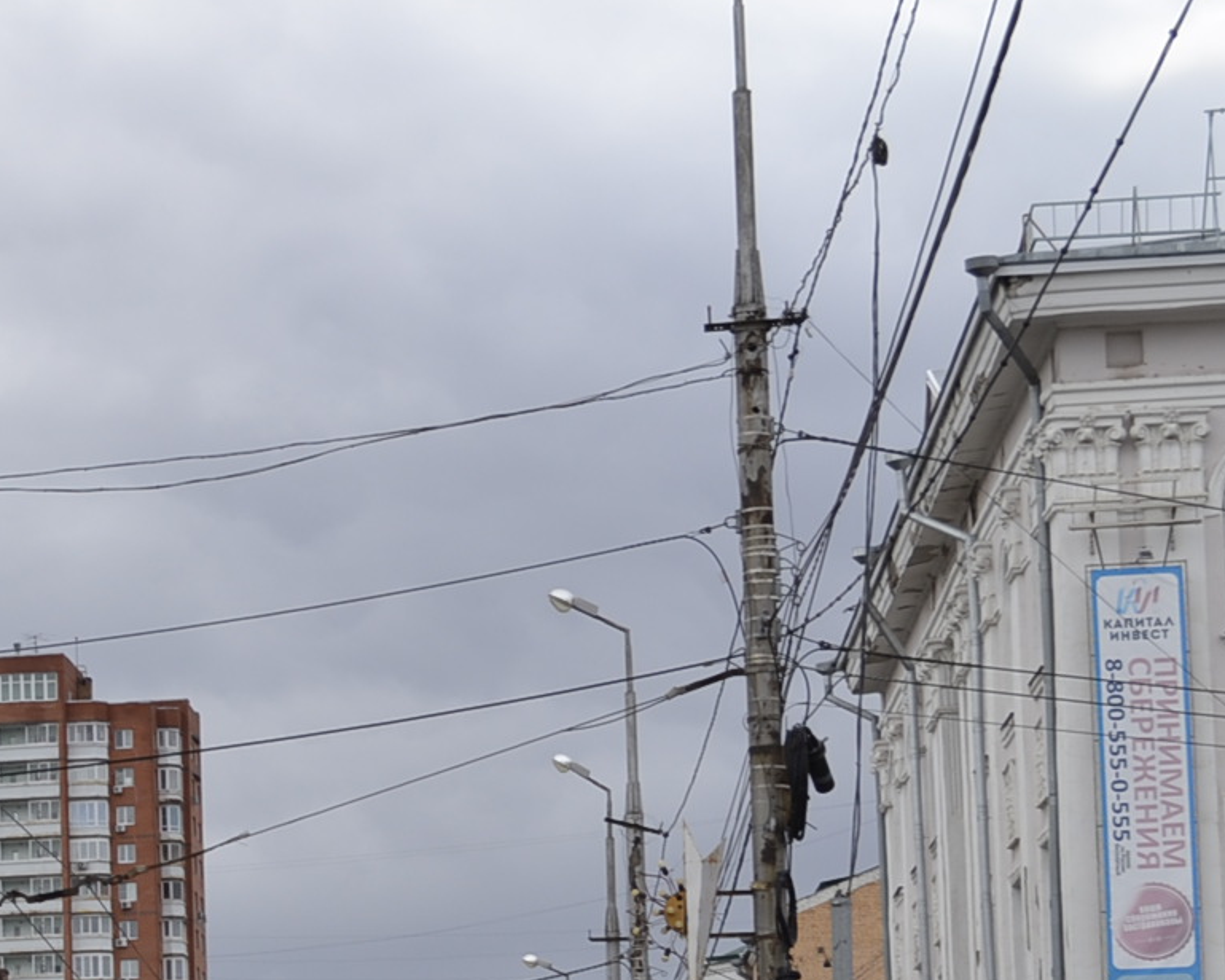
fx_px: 4894
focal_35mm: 135
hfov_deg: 13.6
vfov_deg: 11.2
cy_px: 1155
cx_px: -464
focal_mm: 32
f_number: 7.1
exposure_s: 1/200
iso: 100
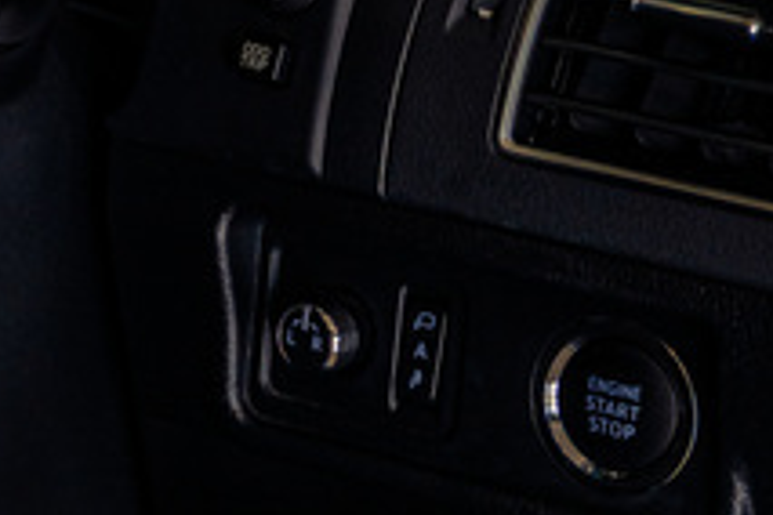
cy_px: -250
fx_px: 5153
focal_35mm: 240
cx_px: -699
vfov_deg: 5.7
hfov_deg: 8.2
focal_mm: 50
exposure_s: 1/200
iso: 320
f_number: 2.8
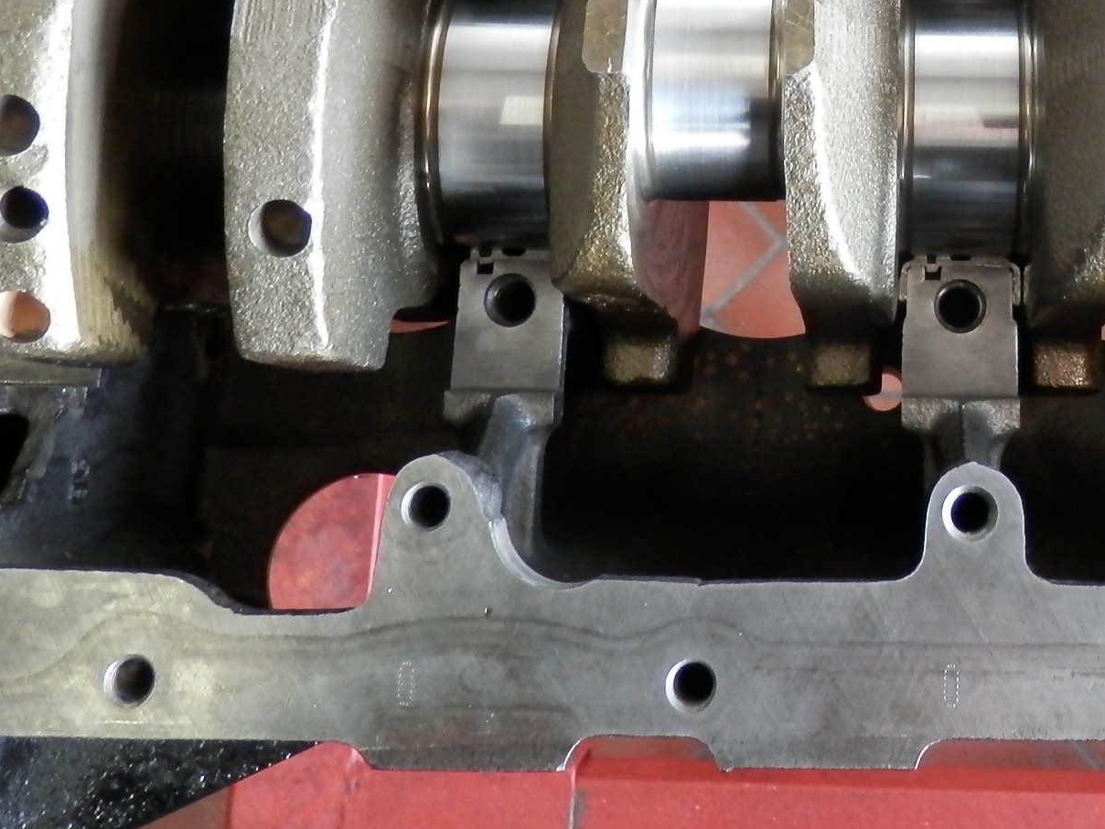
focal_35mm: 53
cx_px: 925
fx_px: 1692
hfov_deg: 34.7
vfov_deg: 25.8
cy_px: -39
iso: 200
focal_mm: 4.5
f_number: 3
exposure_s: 1/13
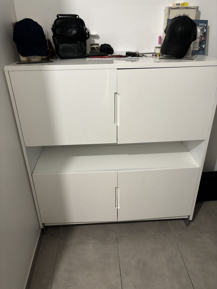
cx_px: 108
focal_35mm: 26
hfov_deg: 53.1
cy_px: 144
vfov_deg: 67.3
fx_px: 217
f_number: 1.6
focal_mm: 5.96
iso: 320
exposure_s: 1/50
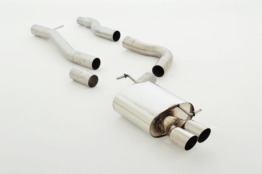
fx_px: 480
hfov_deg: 30.5
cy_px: 87
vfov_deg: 20.6
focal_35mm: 66
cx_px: 131
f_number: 10
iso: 200
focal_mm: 44
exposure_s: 1/200
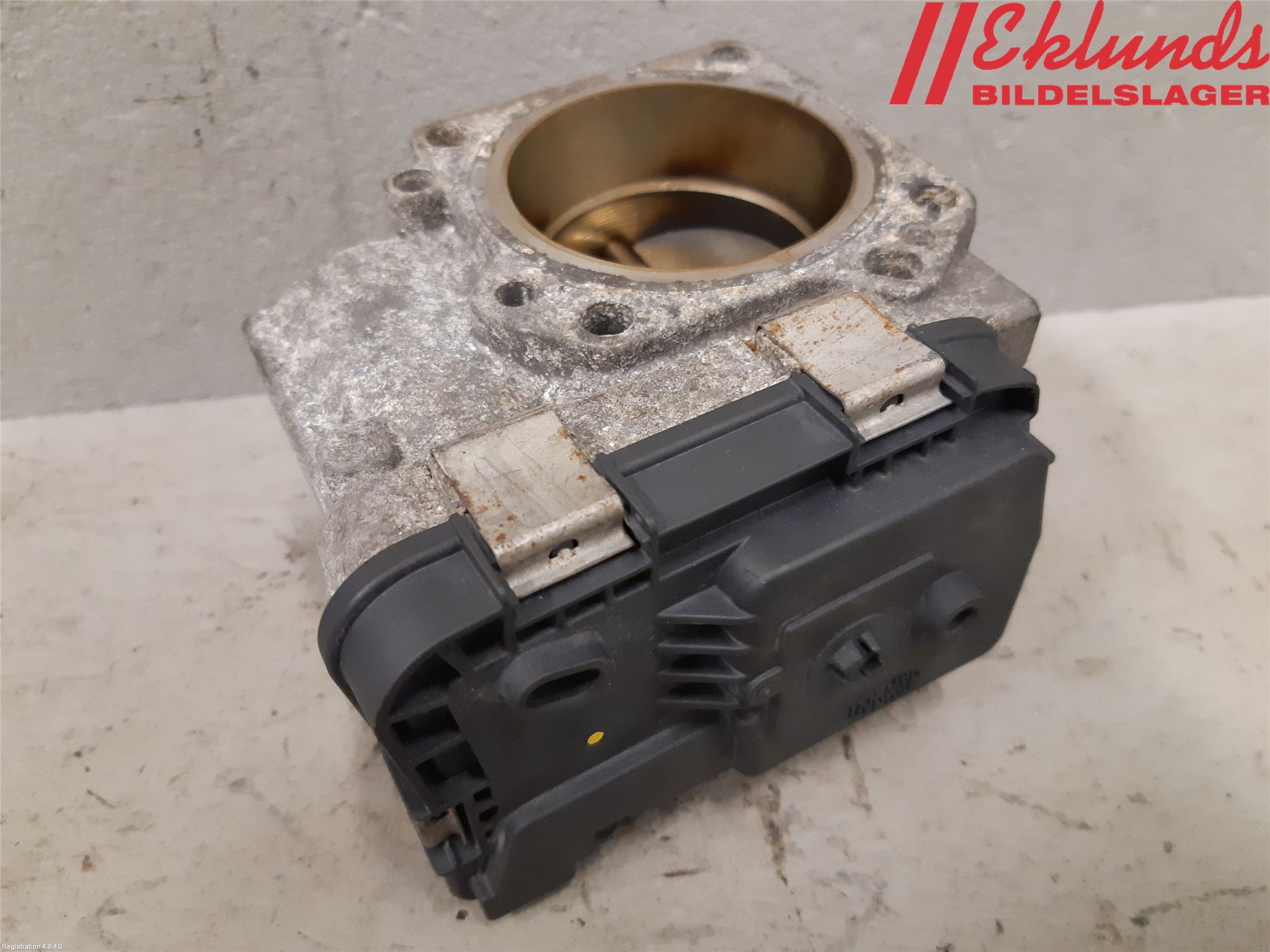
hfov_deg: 67.3
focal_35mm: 26
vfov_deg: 53.1
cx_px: 635
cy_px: 476
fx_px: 954
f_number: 1.7
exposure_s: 1/50
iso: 250
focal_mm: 3.93
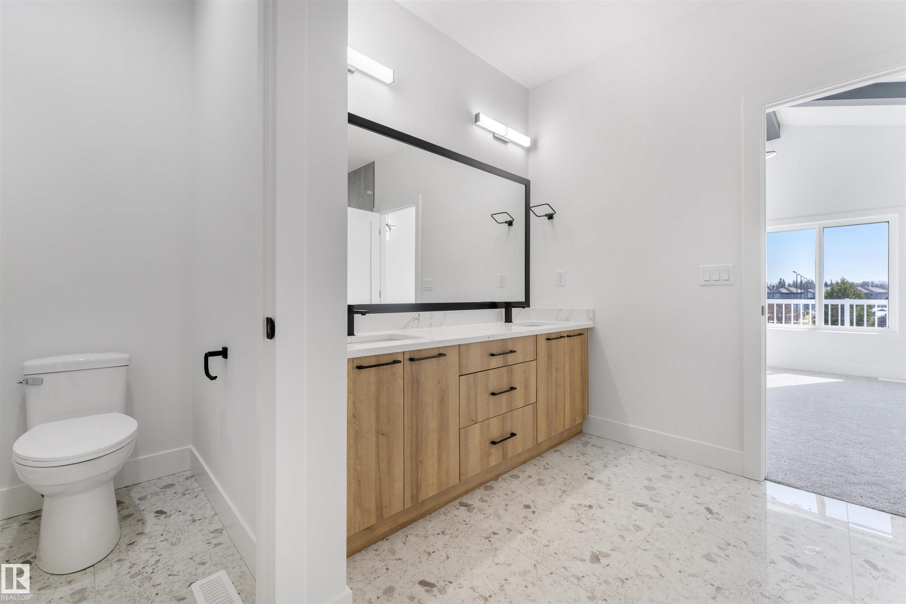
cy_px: 302
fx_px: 352
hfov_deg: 104.3
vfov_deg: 81.2
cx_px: 453
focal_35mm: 14
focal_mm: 14
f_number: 8
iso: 160
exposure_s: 1/25
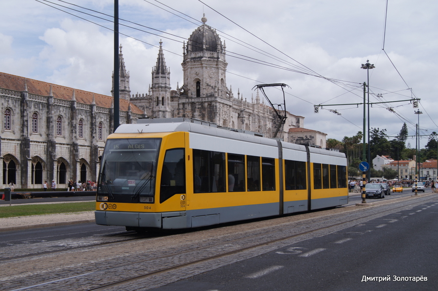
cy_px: 146
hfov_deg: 37.9
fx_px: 638
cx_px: 219
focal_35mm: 52
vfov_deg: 25.7
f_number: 6.3
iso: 100
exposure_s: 1/250
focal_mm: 35
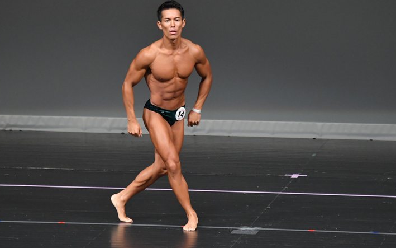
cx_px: 190
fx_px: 4144
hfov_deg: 5.5
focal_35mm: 384
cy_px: 116
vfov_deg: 3.4
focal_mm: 230
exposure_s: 1/400
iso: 4000
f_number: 5.6
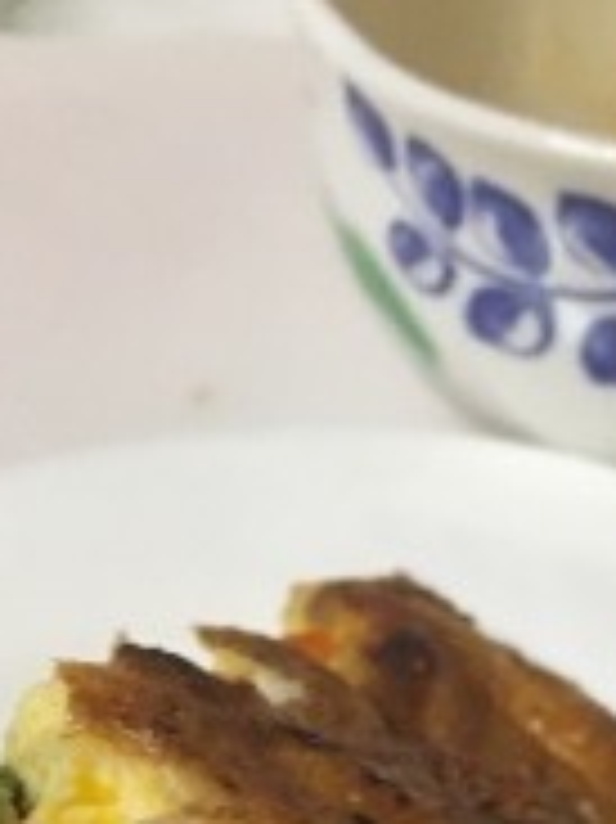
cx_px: 112
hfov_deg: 15.4
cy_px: 1315
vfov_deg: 17.9
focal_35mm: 95
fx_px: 2257
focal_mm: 4.15
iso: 250
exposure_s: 1/30
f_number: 2.2
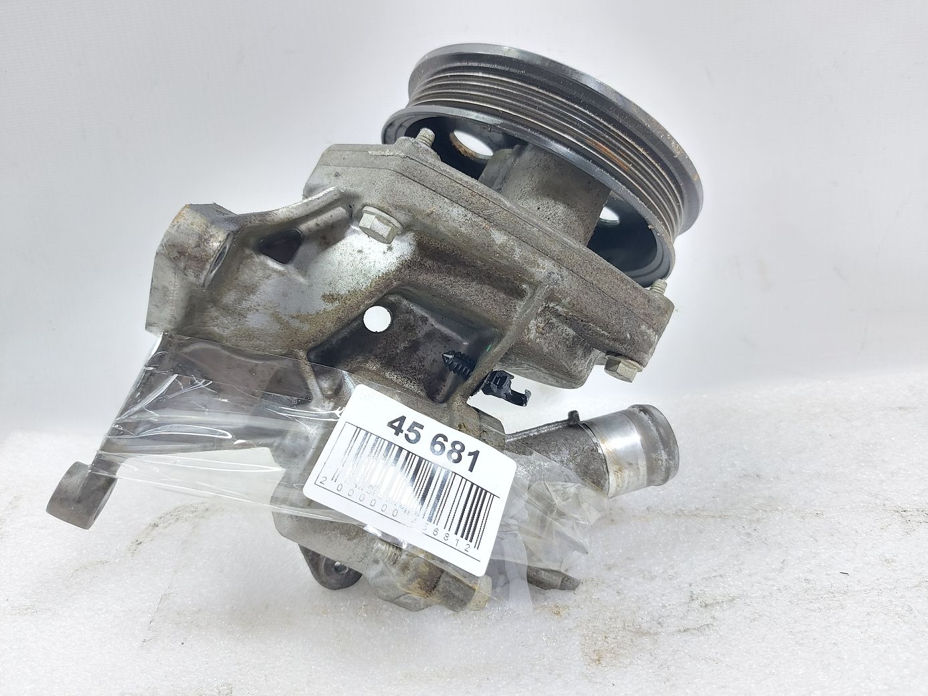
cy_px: 348
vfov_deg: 56.8
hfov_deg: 71.6
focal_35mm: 24
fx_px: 643
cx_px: 464
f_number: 1.8
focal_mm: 5.23
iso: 200
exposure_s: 1/33
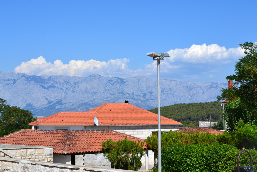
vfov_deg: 20.6
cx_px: 128
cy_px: 86
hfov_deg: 30.5
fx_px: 471
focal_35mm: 66
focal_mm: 44
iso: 280
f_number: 11
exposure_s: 1/500
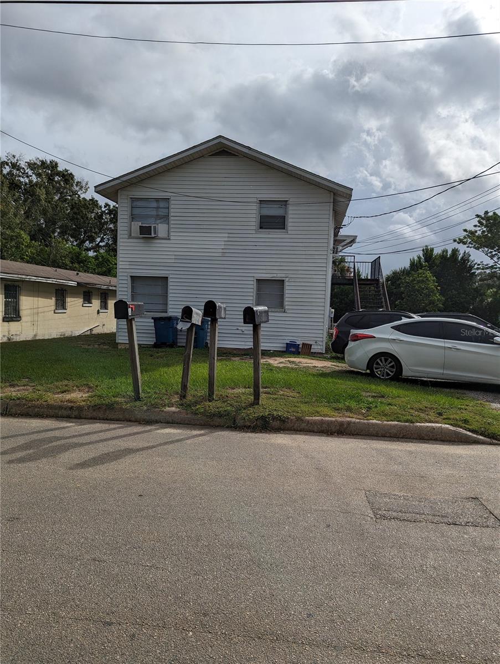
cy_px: 332
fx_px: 461
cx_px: 250
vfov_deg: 71.5
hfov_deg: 56.9
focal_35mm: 24
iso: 40
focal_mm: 6.81
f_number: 1.85
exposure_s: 1/4525
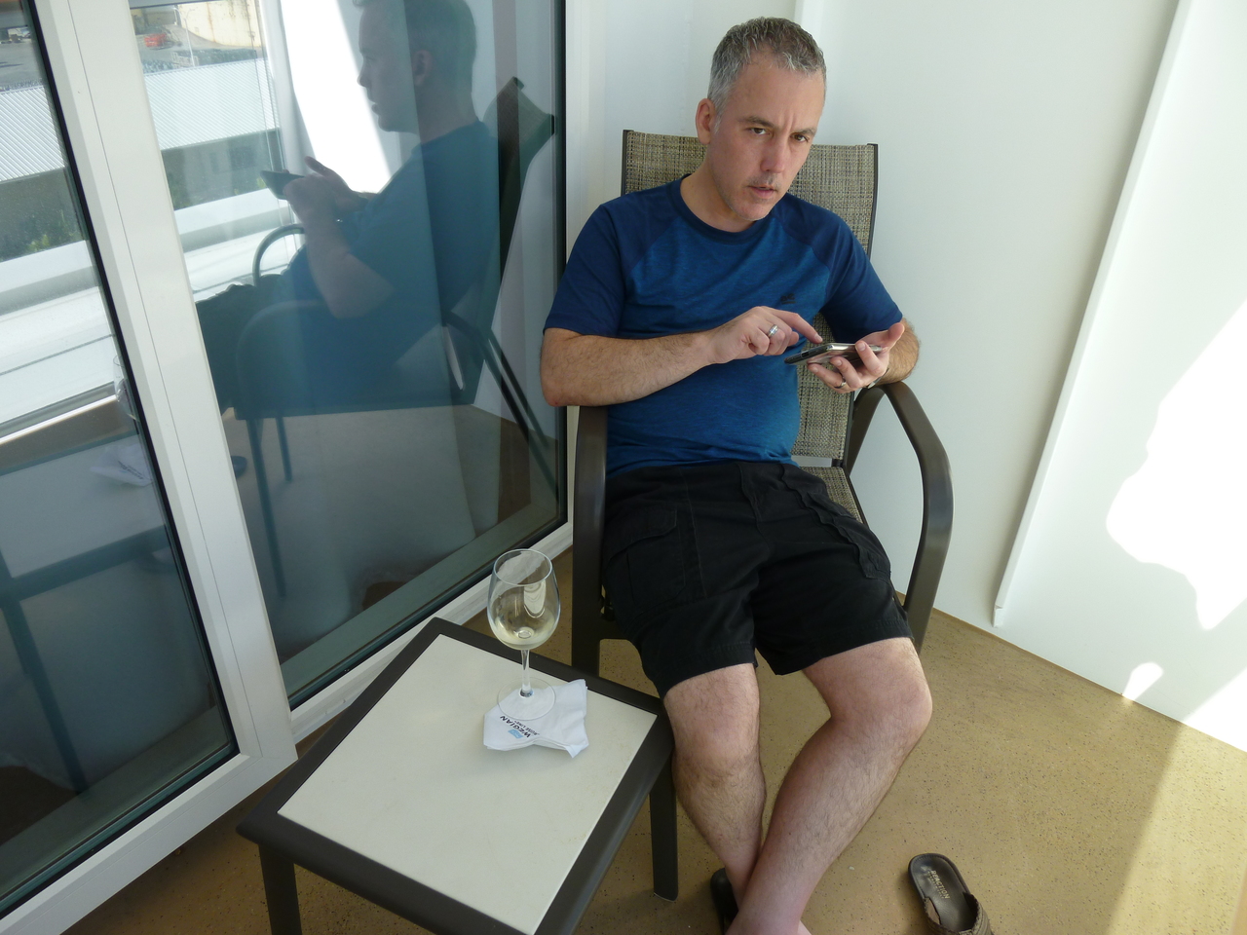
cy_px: 468
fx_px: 901
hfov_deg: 69.4
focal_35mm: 25
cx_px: 624
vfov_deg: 54.9
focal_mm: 4.5
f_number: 3.3
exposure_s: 1/250
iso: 80
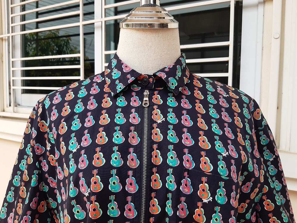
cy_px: 109
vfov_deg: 51.3
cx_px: 150
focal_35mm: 27
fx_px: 232
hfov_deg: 65.3
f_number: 1.7
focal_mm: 3.92
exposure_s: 1/541
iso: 40
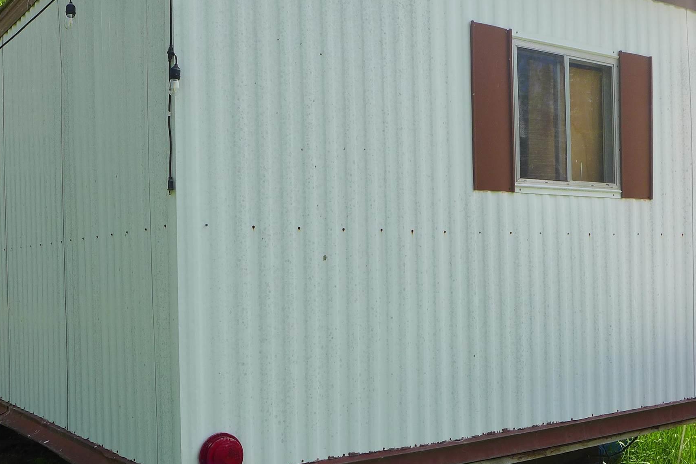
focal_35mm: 43
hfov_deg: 45.4
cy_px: 284
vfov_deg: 31.1
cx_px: 371
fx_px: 831
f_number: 2.8
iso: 80
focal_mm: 4.7
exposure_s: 1/640
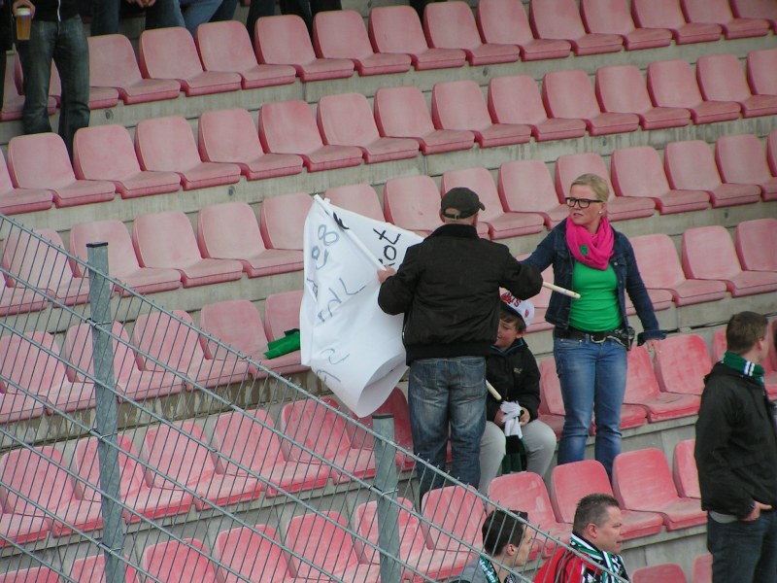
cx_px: 388
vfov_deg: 5.3
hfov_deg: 7.0
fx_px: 6352
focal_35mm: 283
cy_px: 292
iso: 80
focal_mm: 43.3
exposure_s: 1/400
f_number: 3.5
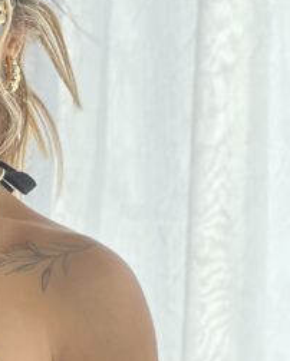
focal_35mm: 278
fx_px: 2979
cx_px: -115
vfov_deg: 6.9
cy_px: 360
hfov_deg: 5.5
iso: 50
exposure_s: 1/120
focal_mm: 9
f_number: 2.8
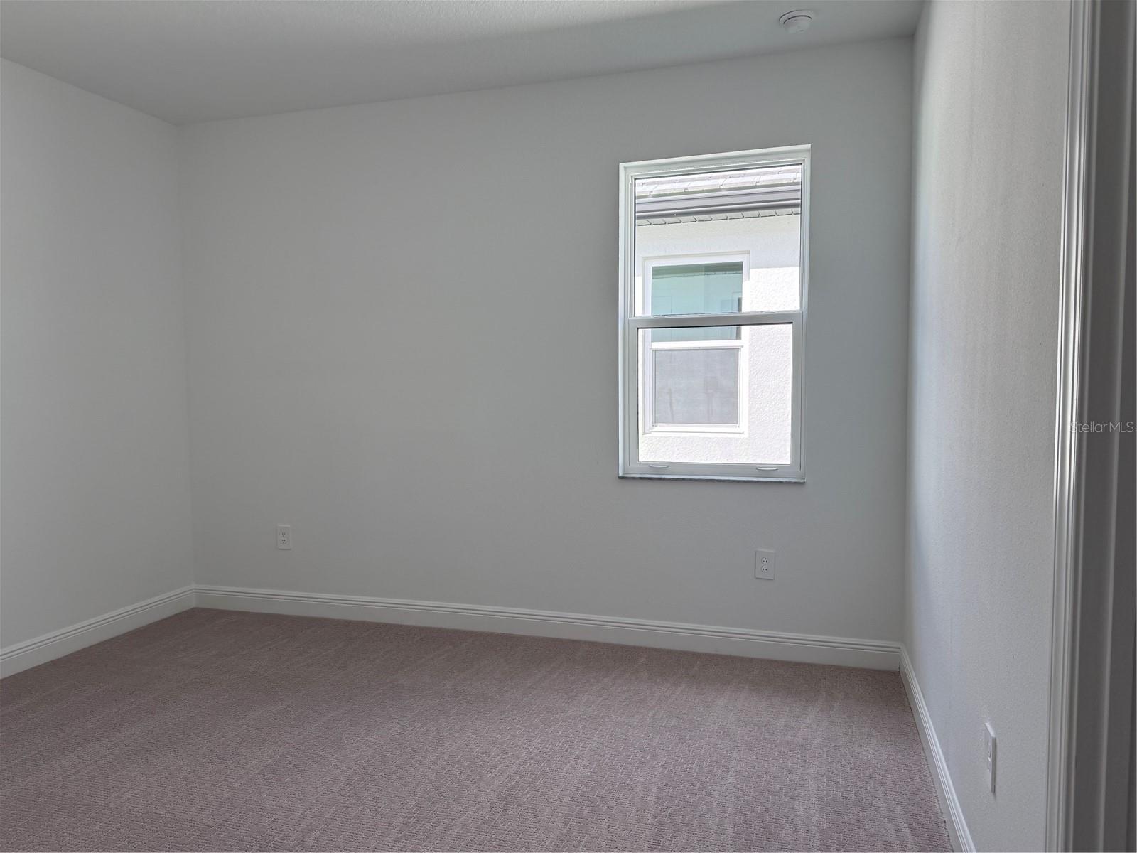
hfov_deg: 71.6
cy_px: 426
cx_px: 568
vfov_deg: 56.8
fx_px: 788
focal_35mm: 24
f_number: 1.78
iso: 100
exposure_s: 1/279
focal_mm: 6.76
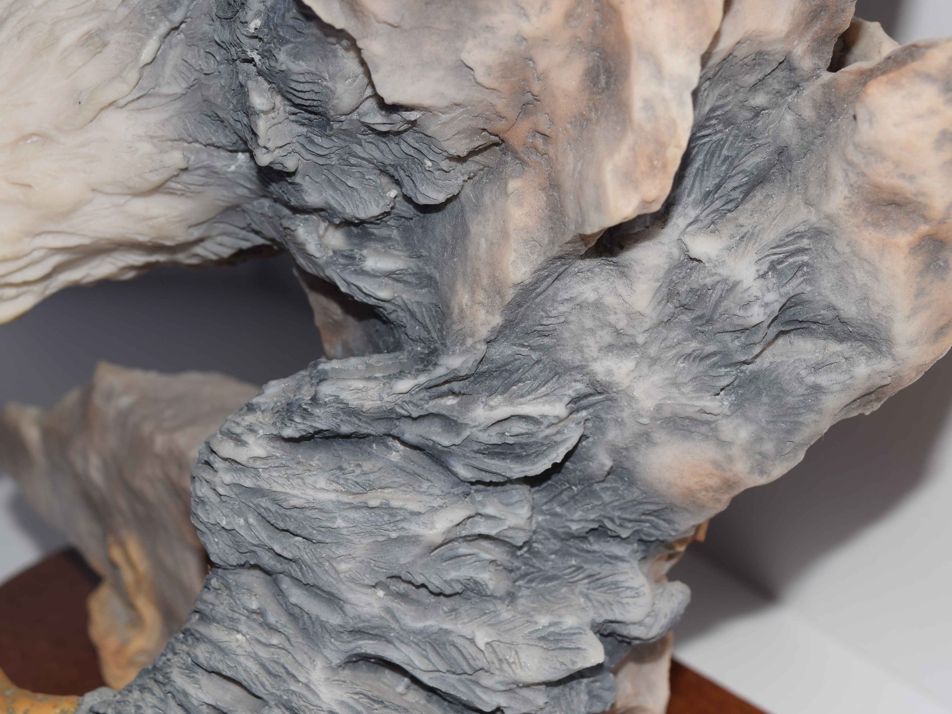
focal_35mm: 84
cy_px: 268
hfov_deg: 23.2
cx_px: 593
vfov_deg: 17.5
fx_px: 2310
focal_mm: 40
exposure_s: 1/60
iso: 100
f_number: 8
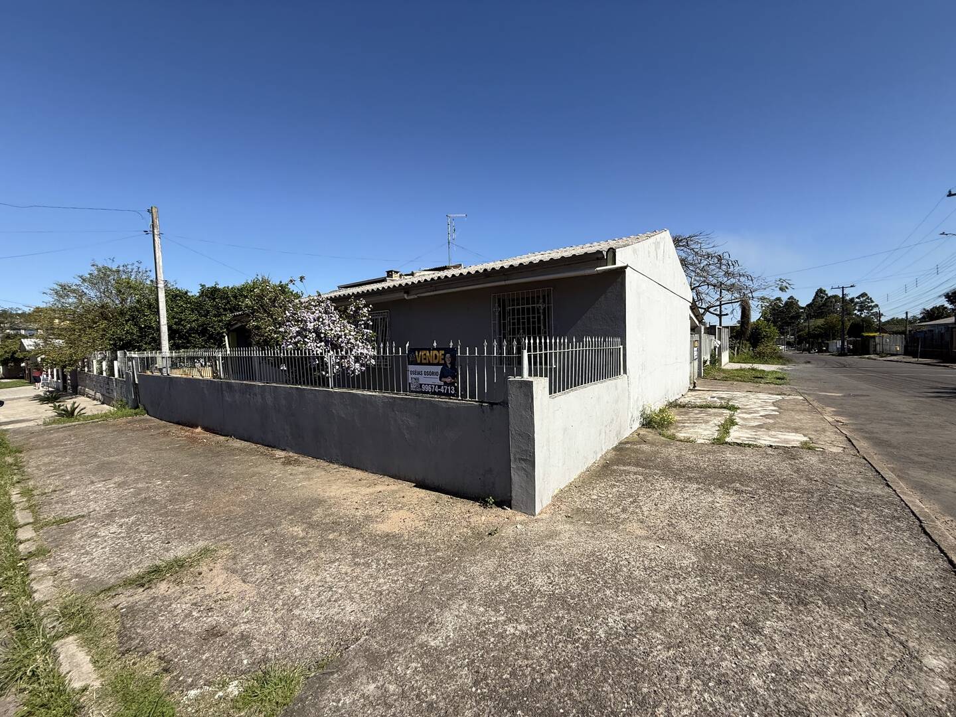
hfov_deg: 102.1
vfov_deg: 85.7
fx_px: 387
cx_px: 478
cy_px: 358
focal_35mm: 14
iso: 50
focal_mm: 2.22
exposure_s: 1/2092
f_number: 2.2
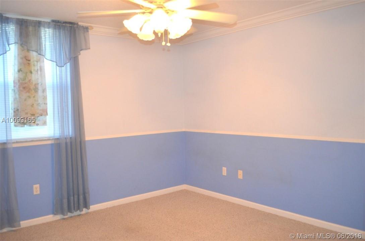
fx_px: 303
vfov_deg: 43.4
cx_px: 182
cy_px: 120
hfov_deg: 62.1
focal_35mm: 30
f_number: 3.8
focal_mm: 20
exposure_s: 1/60
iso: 560
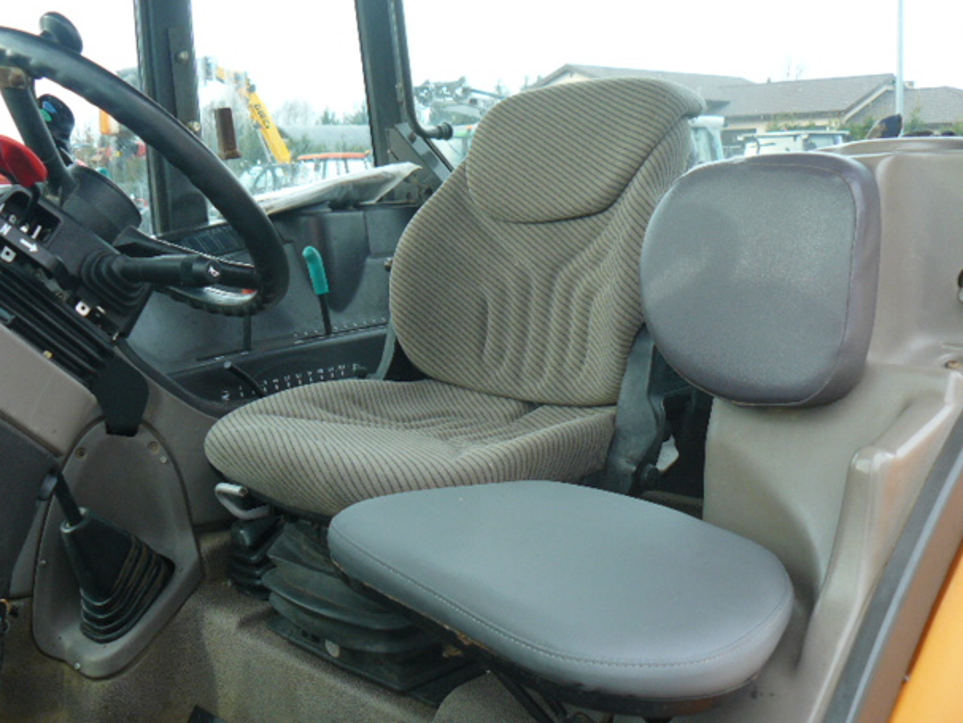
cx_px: 466
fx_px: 1058
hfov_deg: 49.0
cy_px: 350
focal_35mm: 38
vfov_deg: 37.7
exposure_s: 1/80
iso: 100
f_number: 2.8
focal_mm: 6
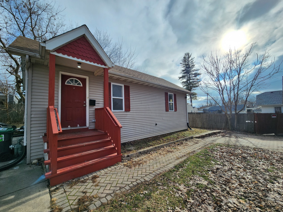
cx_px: 142
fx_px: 106
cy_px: 106
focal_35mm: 13
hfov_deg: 106.2
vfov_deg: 89.9
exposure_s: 1/2767
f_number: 2.2
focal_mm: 2.2
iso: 50
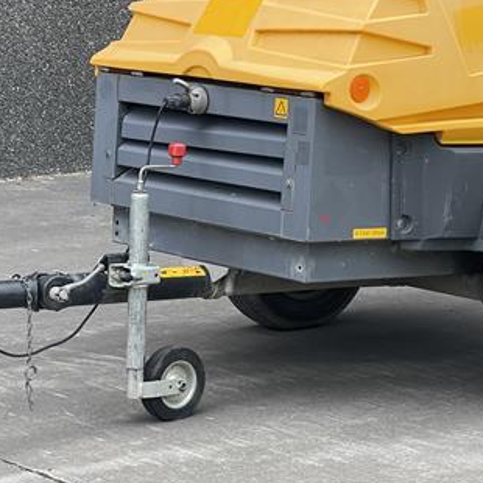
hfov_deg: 12.0
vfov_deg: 11.9
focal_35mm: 146
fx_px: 2305
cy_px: 159
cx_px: 193
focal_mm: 7.5
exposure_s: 1/306
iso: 20
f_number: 2.2
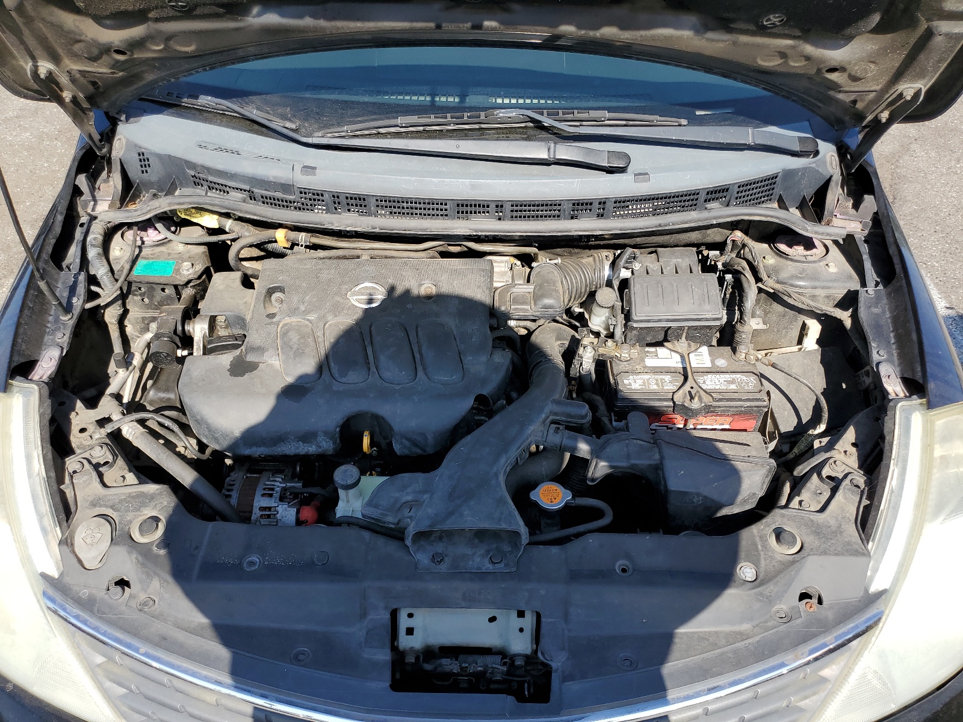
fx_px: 723
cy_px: 361
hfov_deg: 67.3
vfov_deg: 53.1
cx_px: 482
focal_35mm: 26
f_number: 1.5
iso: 50
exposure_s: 1/1429
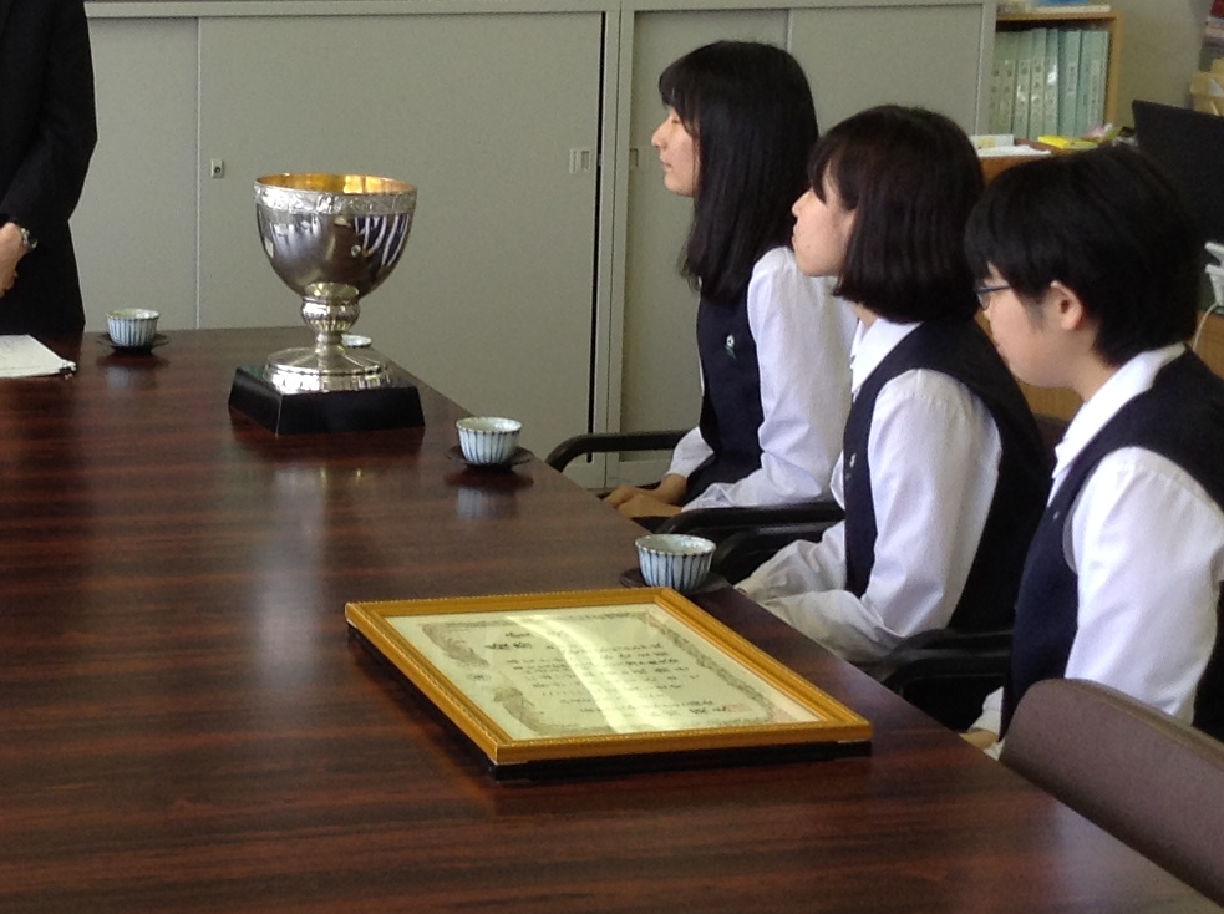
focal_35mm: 87
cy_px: 360
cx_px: 223
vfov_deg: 16.9
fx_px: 3071
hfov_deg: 22.2
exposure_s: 1/40
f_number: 2.4
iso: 40
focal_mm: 3.3
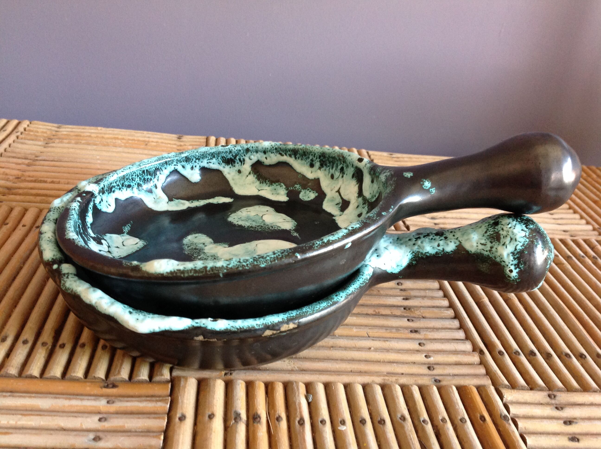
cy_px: 224
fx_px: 607
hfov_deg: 52.7
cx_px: 300
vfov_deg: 40.6
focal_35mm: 35
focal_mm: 4.28
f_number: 2.4
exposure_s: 1/15
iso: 160
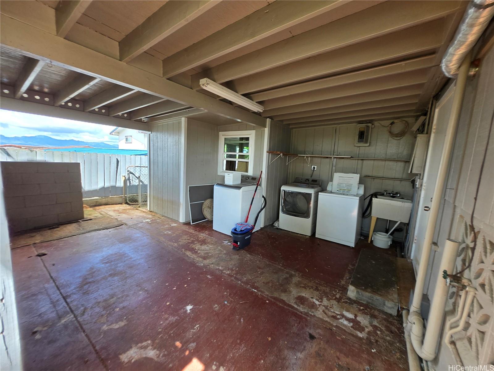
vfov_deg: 89.9
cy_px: 186
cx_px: 247
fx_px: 186
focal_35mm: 13
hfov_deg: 106.2
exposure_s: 1/60
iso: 32
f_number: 2.2
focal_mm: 1.7
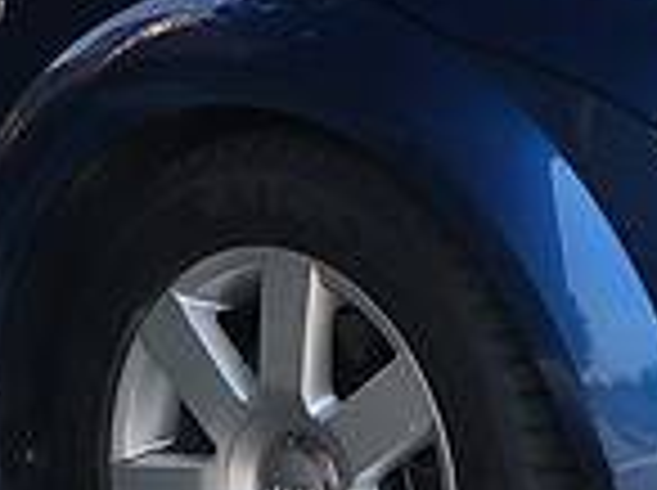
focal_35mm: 285
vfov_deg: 5.2
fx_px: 5400
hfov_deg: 7.0
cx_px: 360
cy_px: -54
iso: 16
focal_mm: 6
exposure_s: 1/417
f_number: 2.4
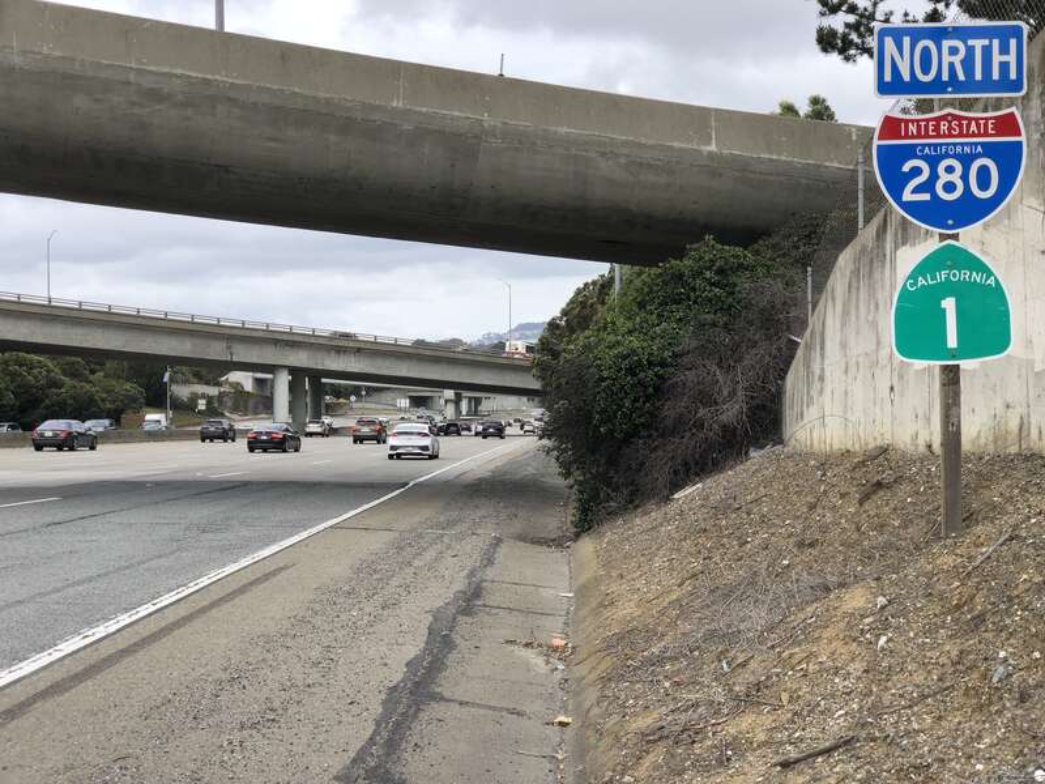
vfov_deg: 28.0
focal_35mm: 52
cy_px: 392
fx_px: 1570
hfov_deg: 36.8
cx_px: 522
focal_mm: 6
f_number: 2.4
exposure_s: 1/694
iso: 16
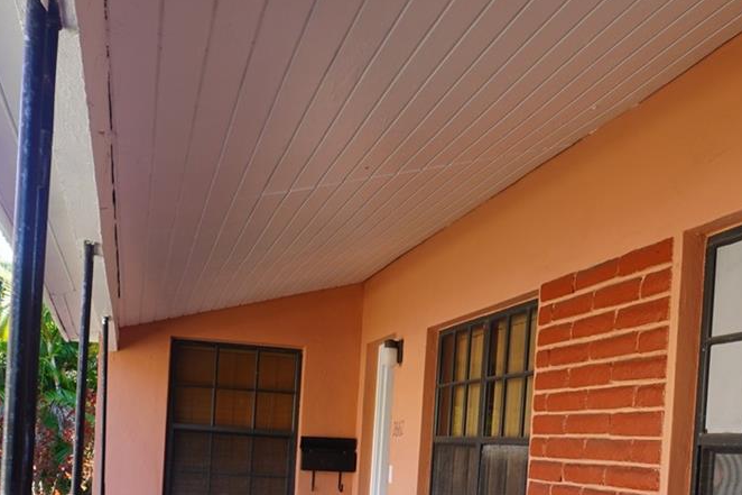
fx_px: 1195
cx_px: 399
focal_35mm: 58
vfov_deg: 22.7
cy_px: 466
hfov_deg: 34.5
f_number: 4.5
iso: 100
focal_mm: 16
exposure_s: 1/80
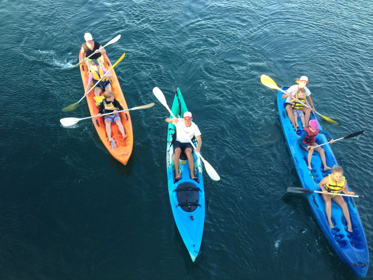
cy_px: 140
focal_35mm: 33
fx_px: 356
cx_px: 186
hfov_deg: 55.4
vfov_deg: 42.9
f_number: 2.4
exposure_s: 1/120
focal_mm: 4.12
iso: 80
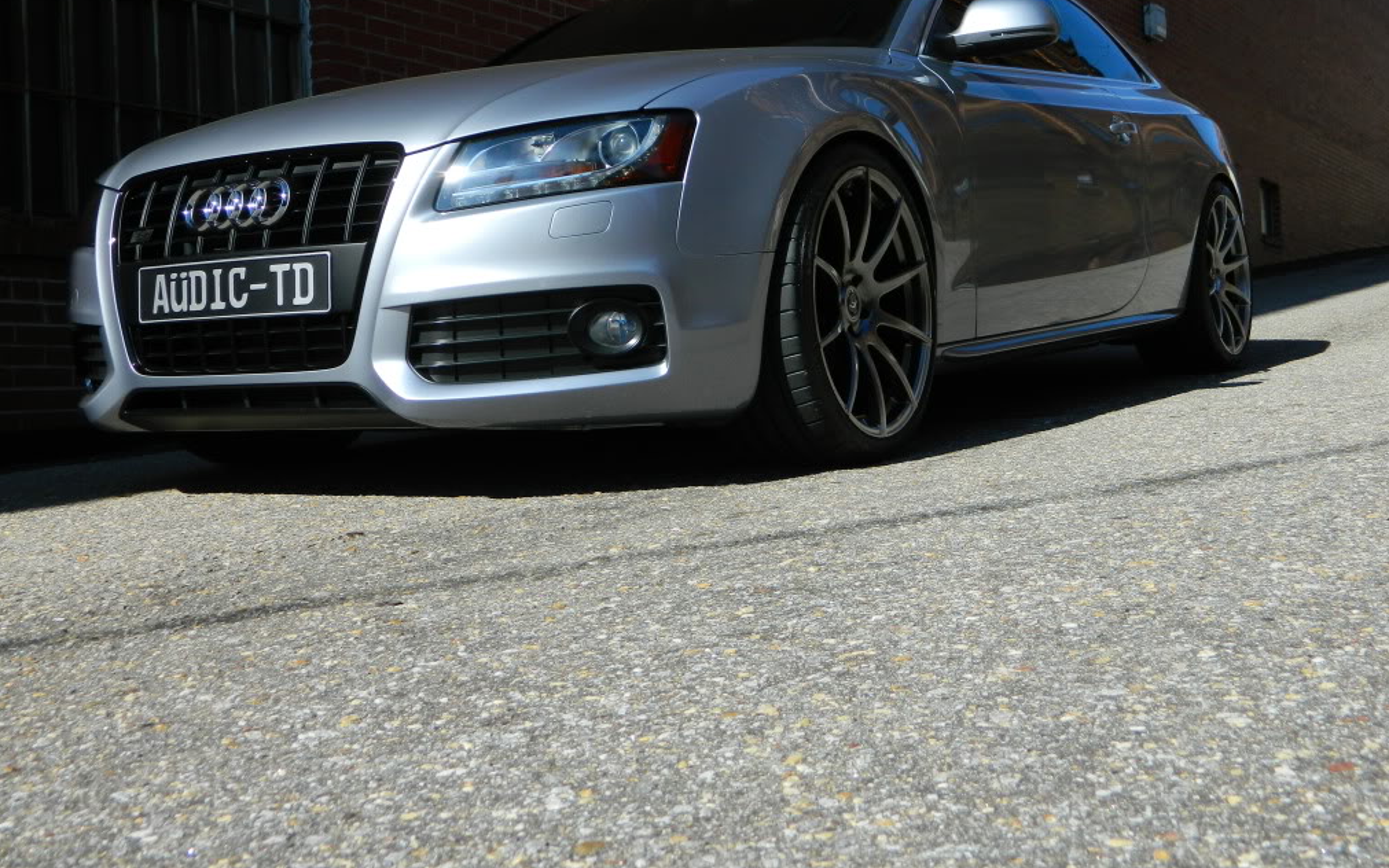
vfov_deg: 29.2
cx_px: 692
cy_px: 375
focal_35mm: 44
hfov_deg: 45.3
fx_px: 1666
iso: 80
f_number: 3.5
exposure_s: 1/800
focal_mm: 7.3
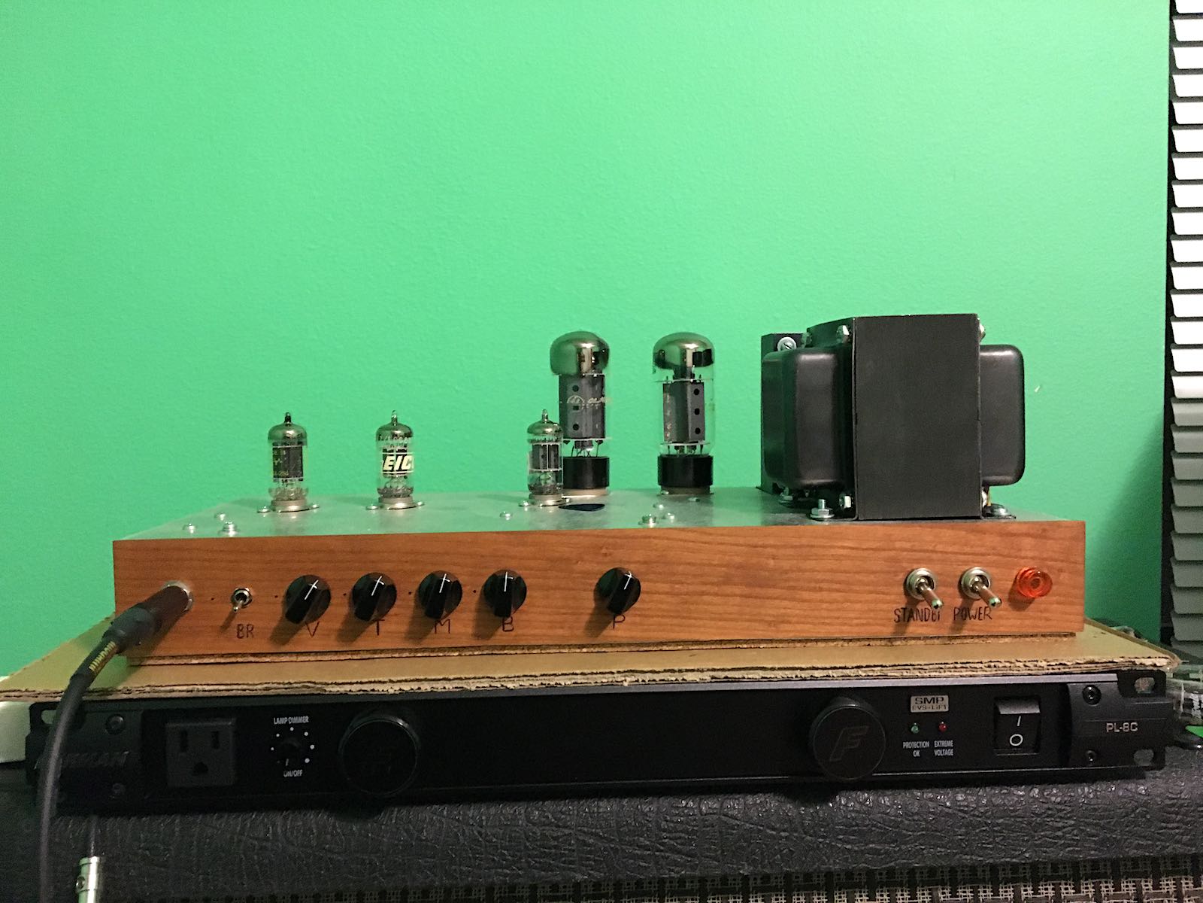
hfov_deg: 61.7
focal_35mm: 29
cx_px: 602
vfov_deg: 48.2
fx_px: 1008
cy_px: 452
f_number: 2.2
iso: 640
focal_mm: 4.15
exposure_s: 1/15
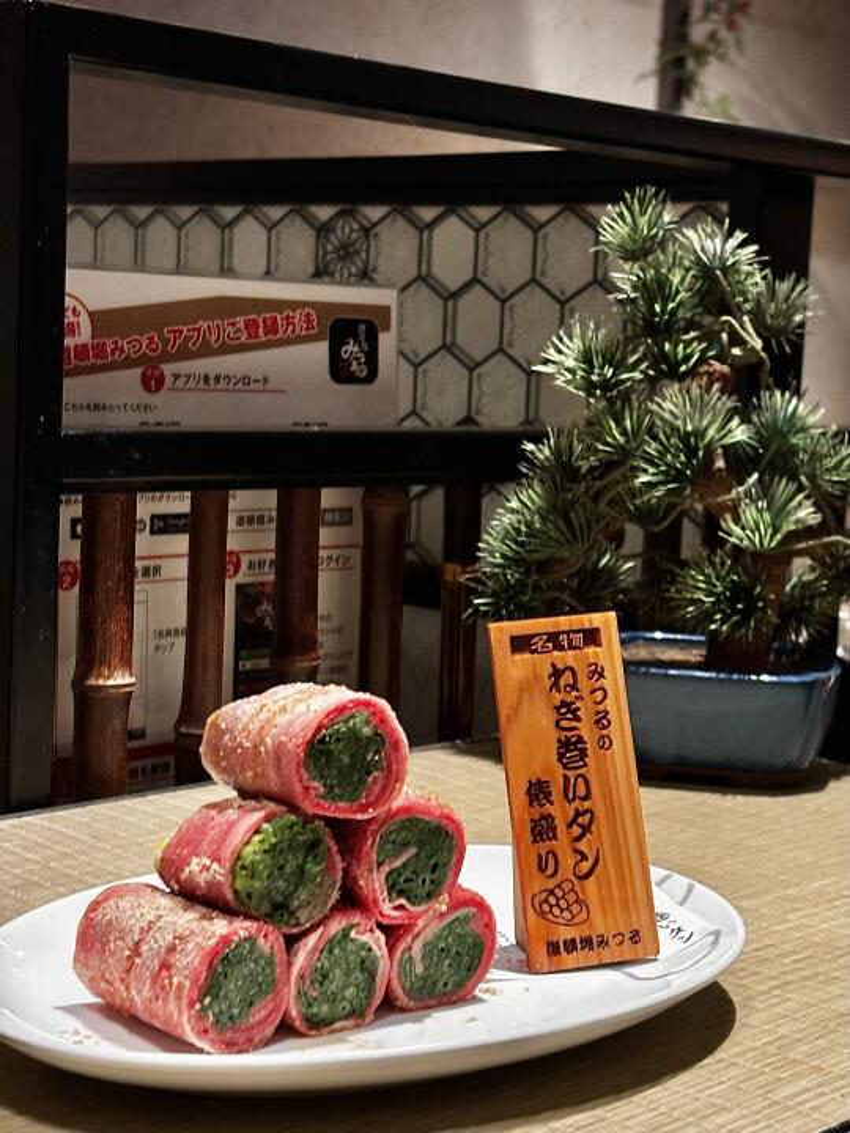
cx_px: 425
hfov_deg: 28.0
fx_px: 1702
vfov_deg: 36.8
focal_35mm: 52
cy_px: 566
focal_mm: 5.96
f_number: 1.6
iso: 160
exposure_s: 1/40
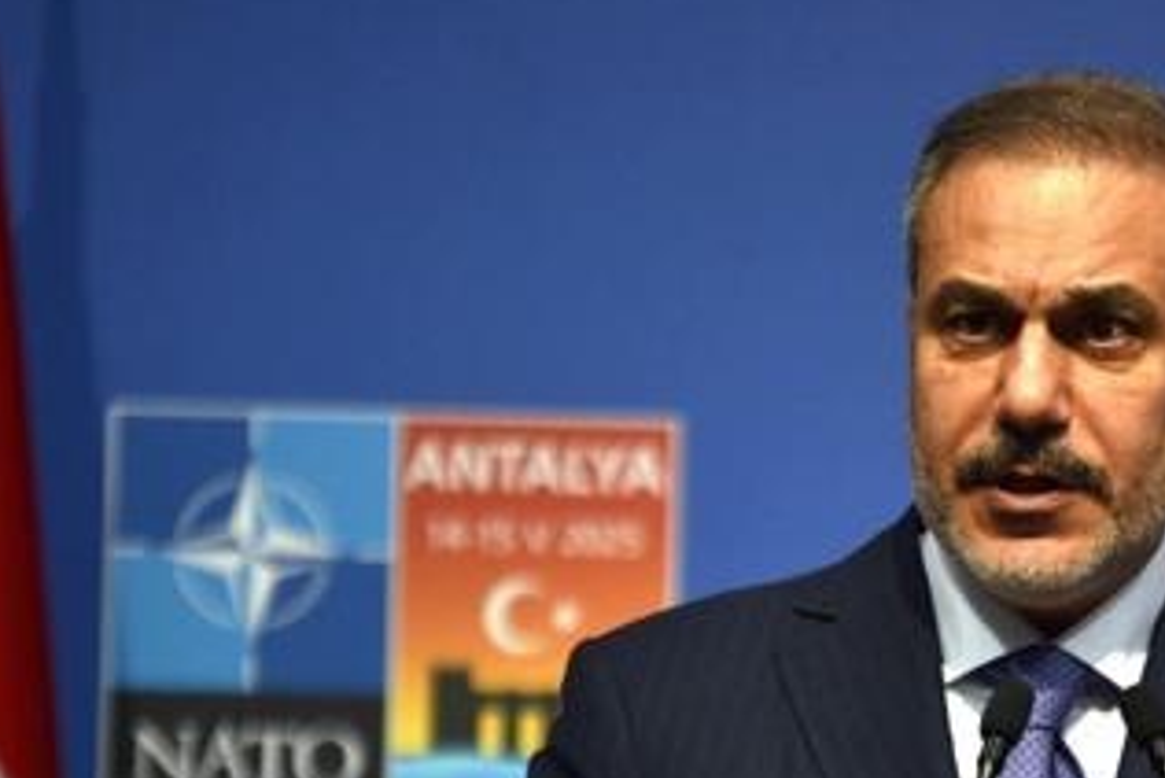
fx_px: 15799
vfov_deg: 2.8
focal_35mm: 488
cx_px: 1003
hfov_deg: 4.2
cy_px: 686
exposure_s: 1/320
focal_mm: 200
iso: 640
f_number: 2.8
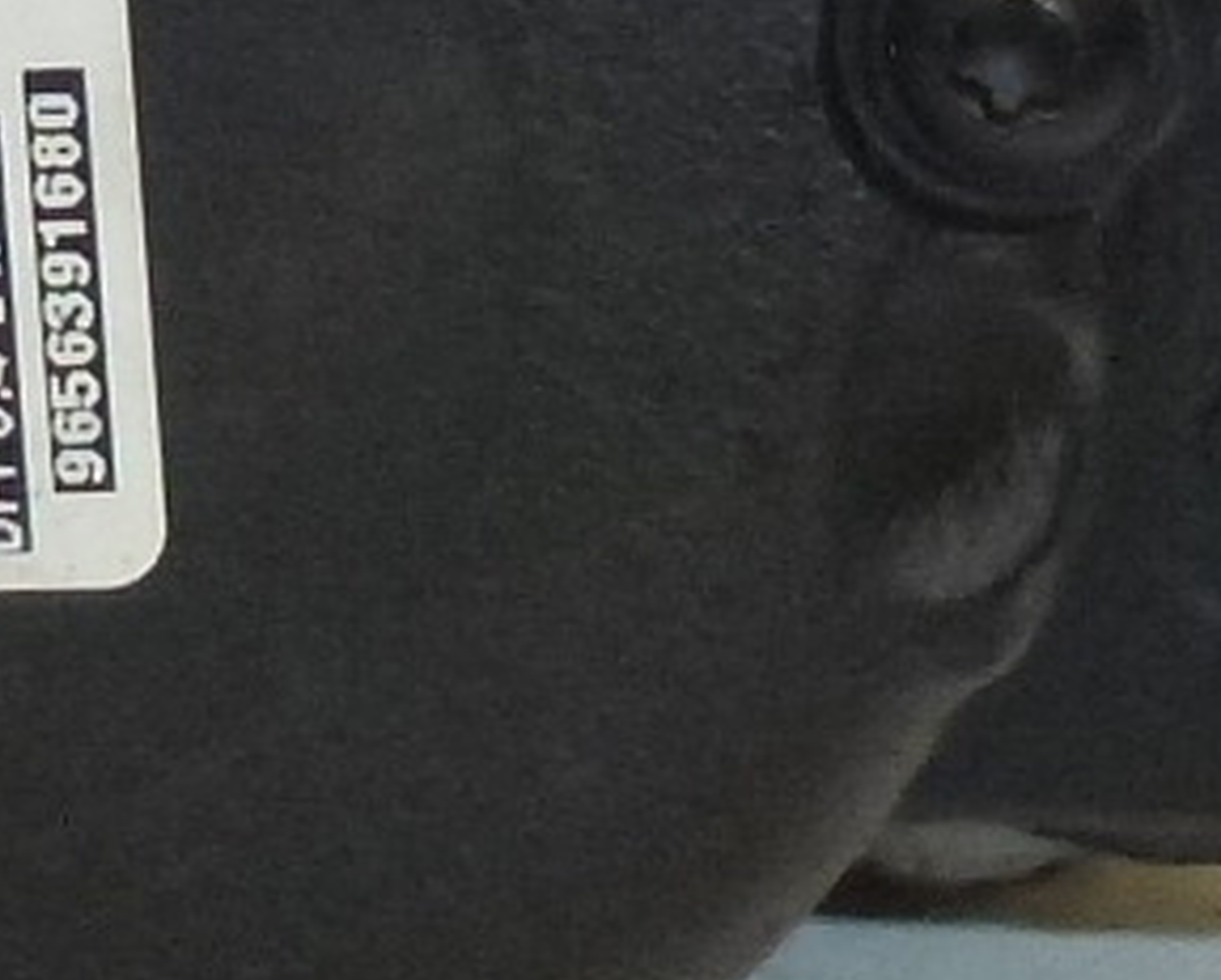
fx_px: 11286
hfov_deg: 6.2
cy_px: -1069
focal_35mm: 312
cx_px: 415
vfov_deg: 4.9
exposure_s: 1/160
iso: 400
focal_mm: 8
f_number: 4
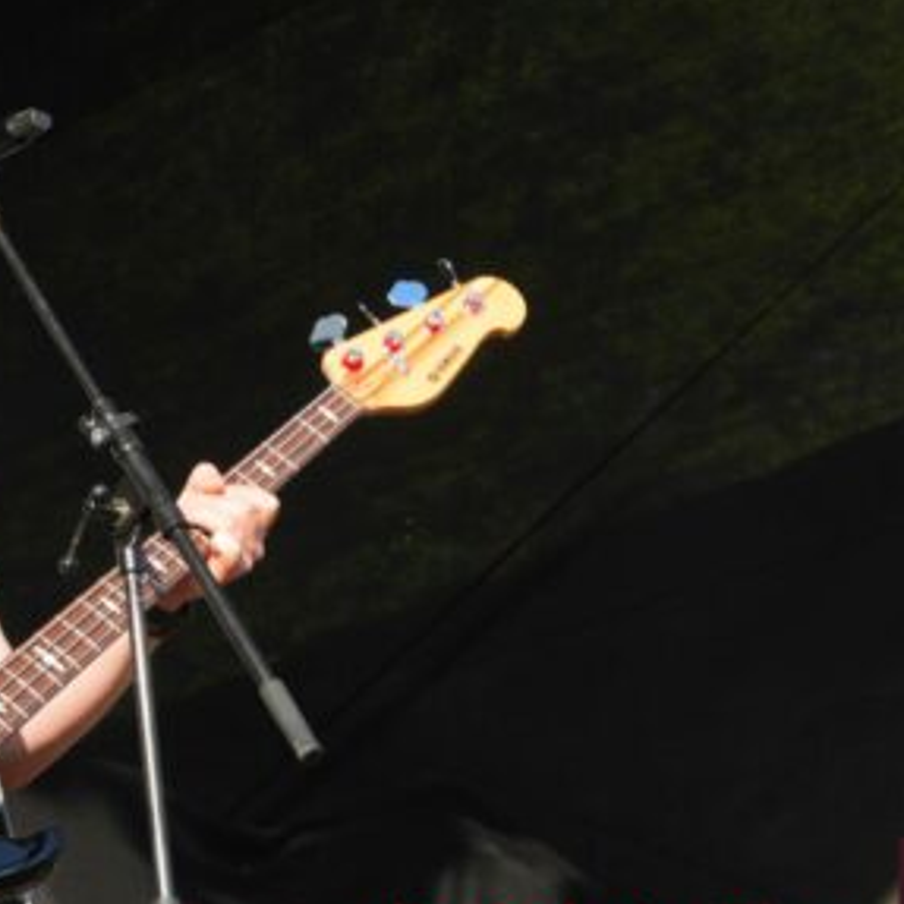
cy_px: 435
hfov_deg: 11.0
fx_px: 4639
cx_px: -148
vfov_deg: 11.1
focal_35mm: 157
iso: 100
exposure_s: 1/160
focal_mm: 46
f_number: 6.3
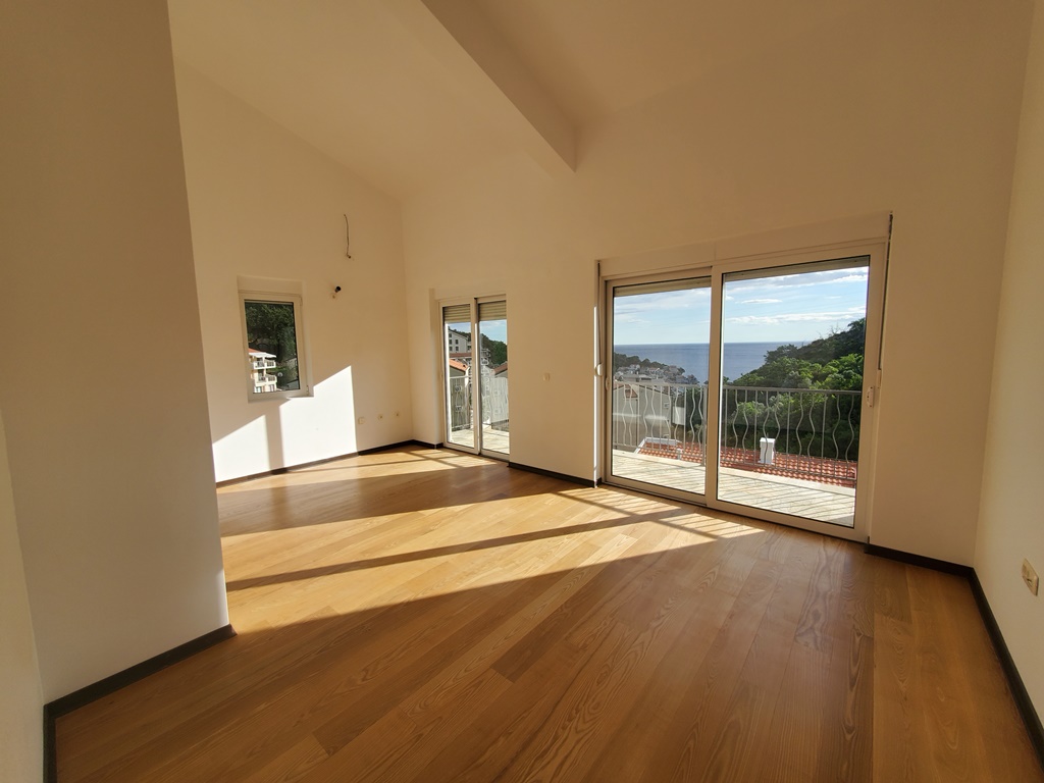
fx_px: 392
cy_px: 392
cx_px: 522
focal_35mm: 13
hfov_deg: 106.2
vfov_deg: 89.9
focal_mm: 1.8
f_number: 2.2
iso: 50
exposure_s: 1/551
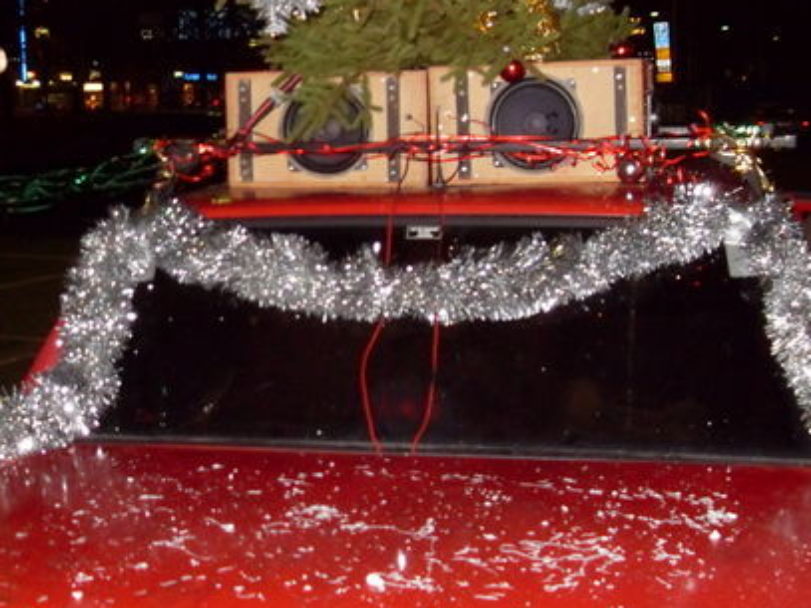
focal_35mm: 55
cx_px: 399
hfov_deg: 34.9
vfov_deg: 26.5
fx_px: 1288
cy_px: 329
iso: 320
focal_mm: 6.3
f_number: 2.8
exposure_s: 1/45
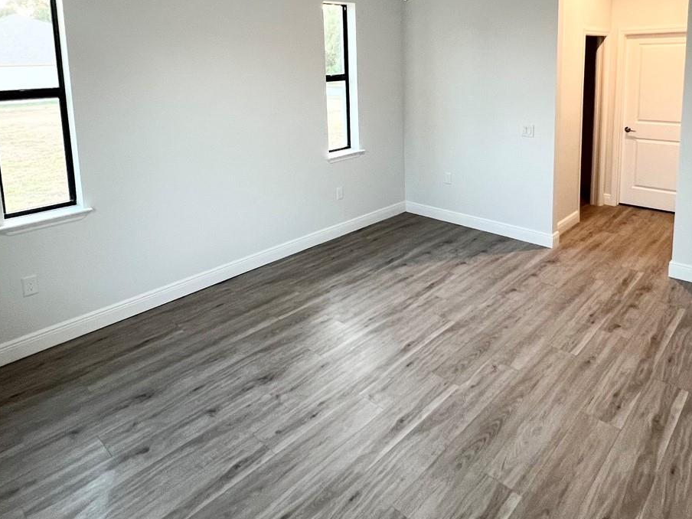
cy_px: 126
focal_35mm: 23
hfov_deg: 73.7
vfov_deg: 55.9
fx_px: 460
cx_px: 382
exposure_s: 1/60
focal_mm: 1.57
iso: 200
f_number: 1.8
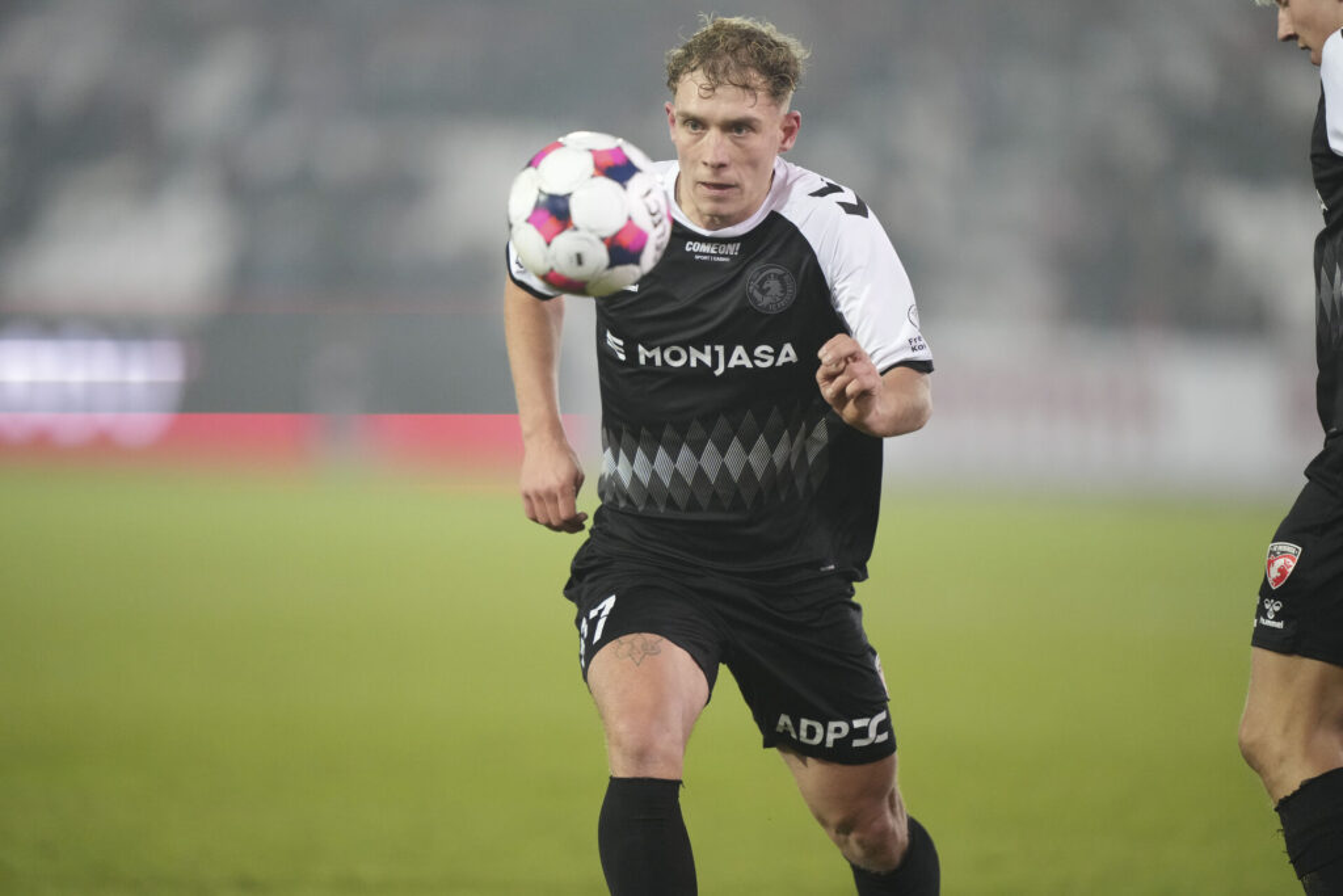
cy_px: 448
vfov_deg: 3.4
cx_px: 672
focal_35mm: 400
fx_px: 14923
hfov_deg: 5.2
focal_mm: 400
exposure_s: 1/2000
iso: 5000
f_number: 2.8
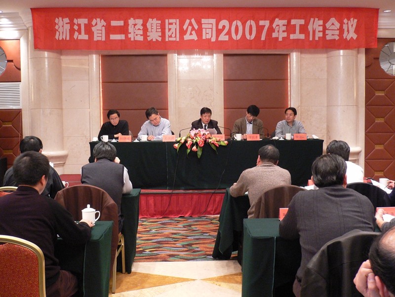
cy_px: 148
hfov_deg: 45.8
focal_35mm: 41
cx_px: 198
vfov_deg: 35.1
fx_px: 468
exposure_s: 1/8
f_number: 3.1
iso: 200
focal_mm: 6.8
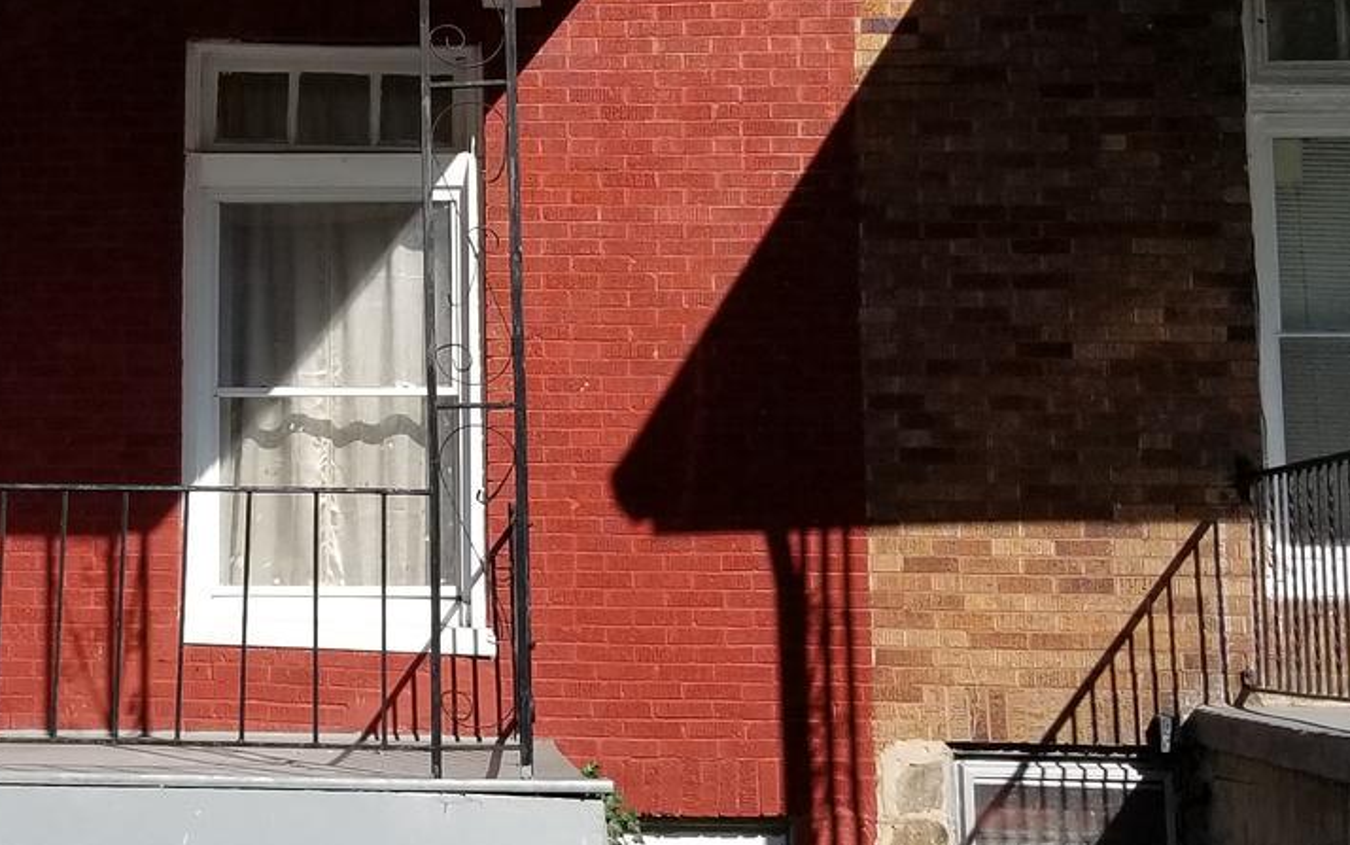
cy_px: 132
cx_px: 93
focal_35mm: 79
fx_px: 2908
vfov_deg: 16.4
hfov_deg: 25.2
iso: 50
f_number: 1.7
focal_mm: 4.25
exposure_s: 1/2840
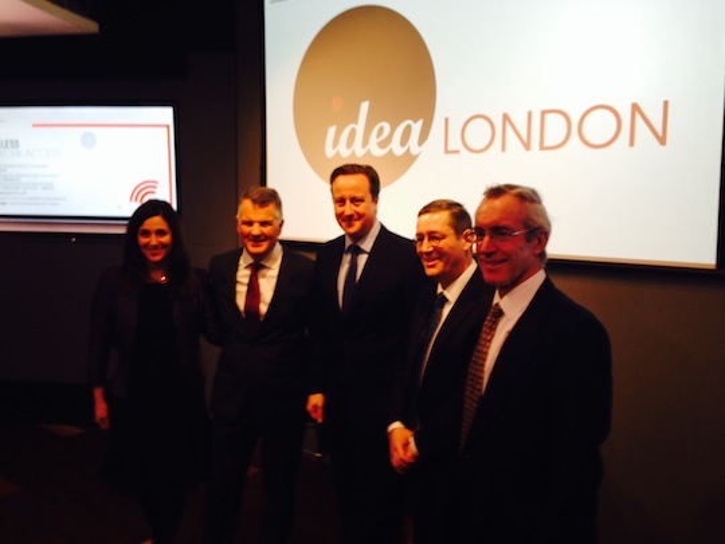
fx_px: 691
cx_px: 362
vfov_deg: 42.9
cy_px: 272
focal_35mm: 33
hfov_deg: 55.4
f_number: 2.4
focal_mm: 4.12
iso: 50
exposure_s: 1/20
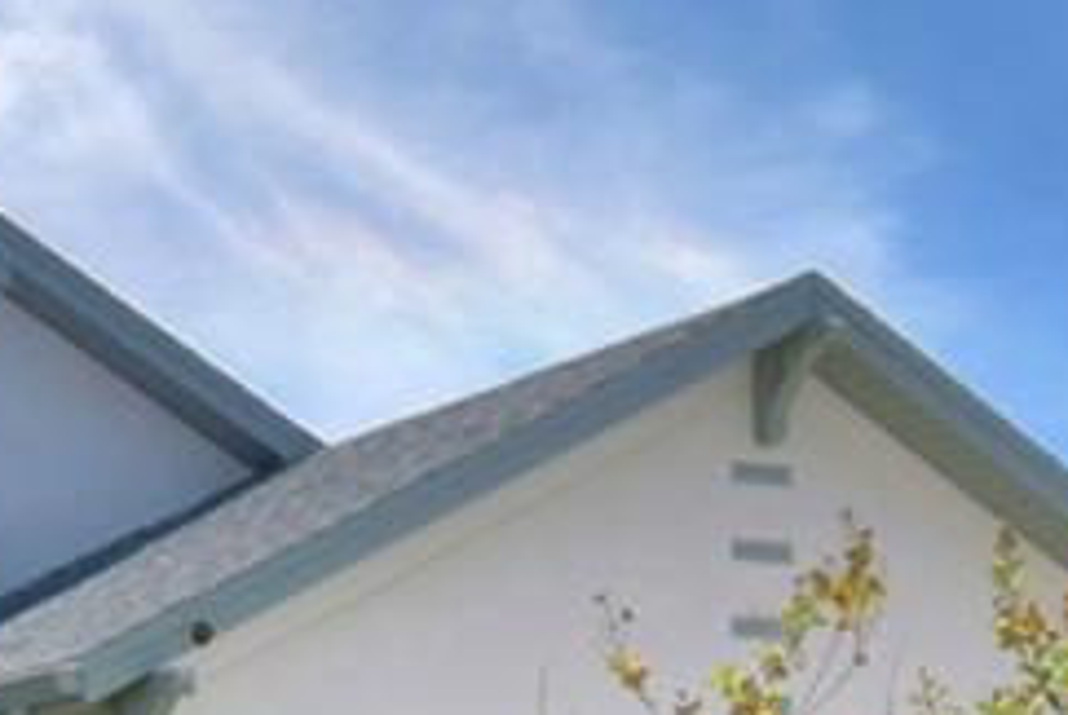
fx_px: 2941
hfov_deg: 19.0
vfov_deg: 13.1
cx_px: -349
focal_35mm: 99
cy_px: 1077
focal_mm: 10
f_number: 4.5
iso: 100
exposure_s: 1/1600
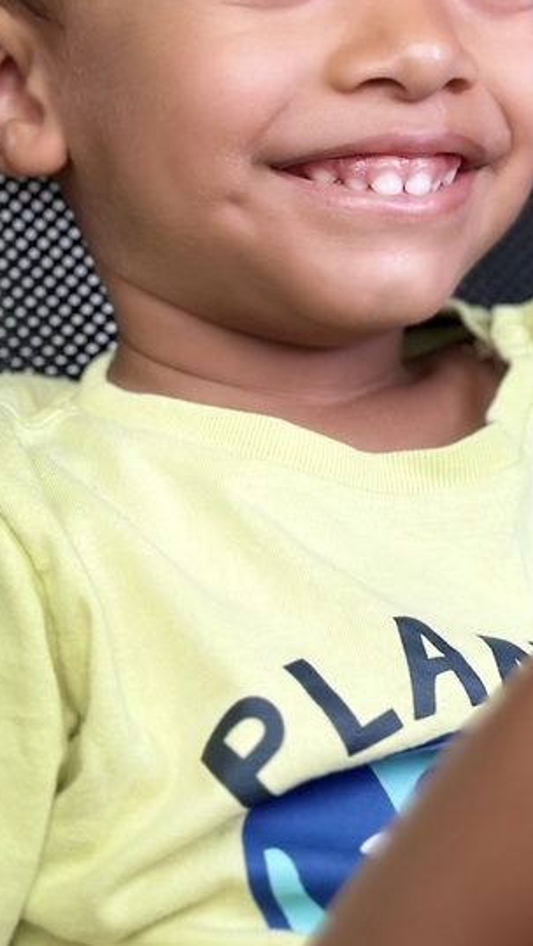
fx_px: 2310
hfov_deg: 13.1
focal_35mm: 92
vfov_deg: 22.9
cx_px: 388
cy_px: 240
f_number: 1.78
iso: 400
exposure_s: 1/40
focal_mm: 6.86
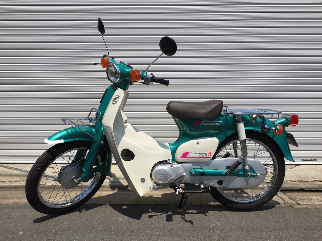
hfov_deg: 61.7
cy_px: 120
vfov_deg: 48.2
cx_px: 161
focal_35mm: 29
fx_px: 270
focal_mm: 4.15
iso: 32
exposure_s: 1/3597
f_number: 2.2
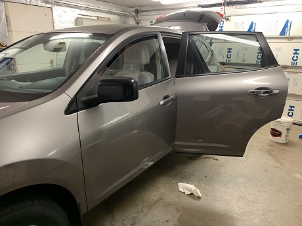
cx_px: 151
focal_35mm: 26
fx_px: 227
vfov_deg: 53.1
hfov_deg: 67.3
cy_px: 113
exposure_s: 1/60
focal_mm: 4.25
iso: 200
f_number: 1.8
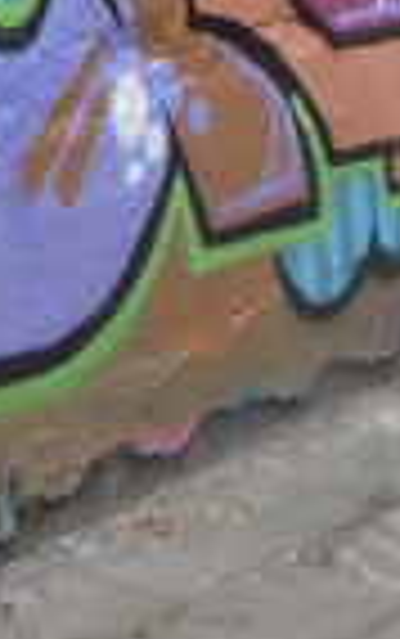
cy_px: -292
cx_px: -45
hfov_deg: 9.7
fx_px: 2333
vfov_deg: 14.6
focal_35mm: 134
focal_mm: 5.4
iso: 100
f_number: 3.5
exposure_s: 1/125
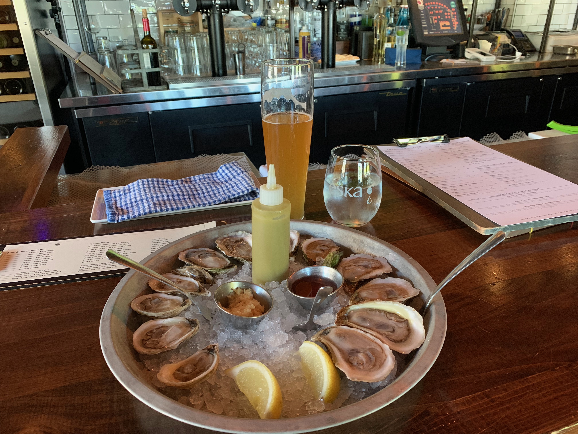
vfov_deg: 53.1
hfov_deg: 67.3
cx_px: 289
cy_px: 217
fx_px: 434
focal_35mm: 26
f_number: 1.8
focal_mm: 4.25
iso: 400
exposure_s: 1/30
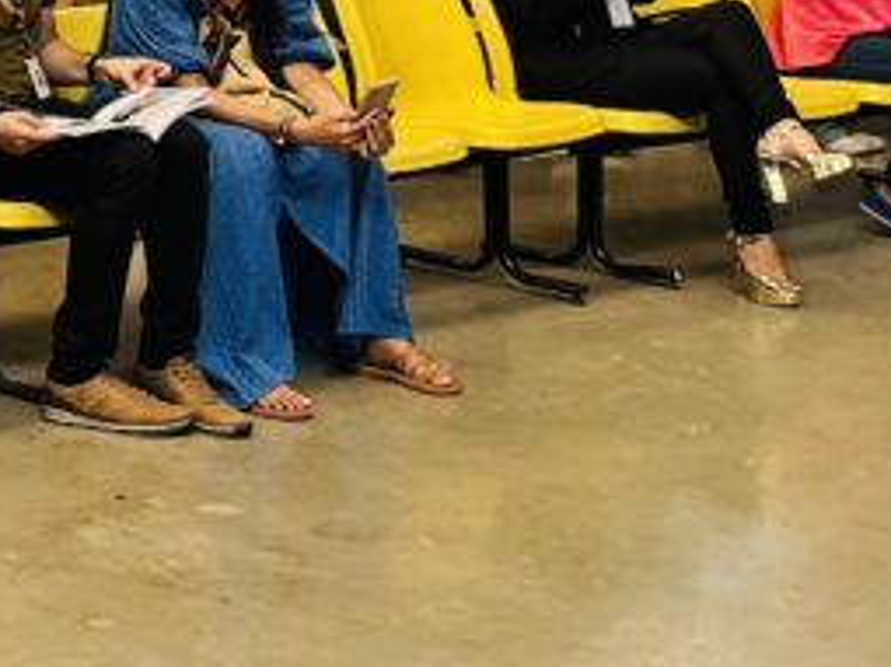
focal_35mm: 109
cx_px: -629
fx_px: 2804
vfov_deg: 13.0
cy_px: -281
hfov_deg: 15.8
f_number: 1.6
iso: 40
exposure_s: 1/124
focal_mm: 5.1
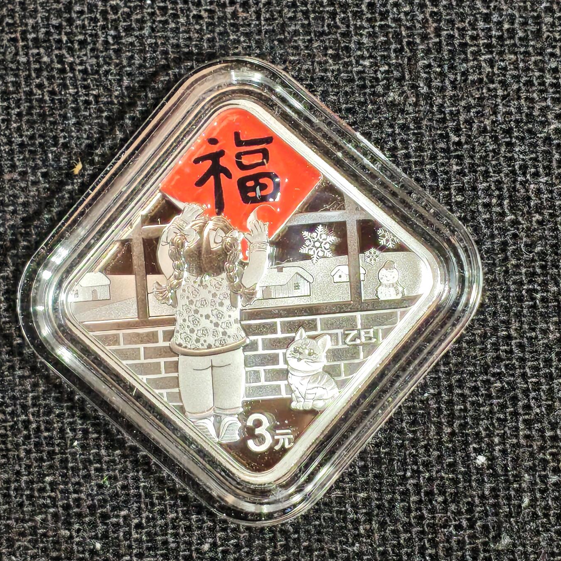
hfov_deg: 11.7
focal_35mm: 149
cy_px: 282
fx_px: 2732
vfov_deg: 11.7
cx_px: 280
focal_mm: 4.94
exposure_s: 1/306
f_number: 1.5
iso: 50
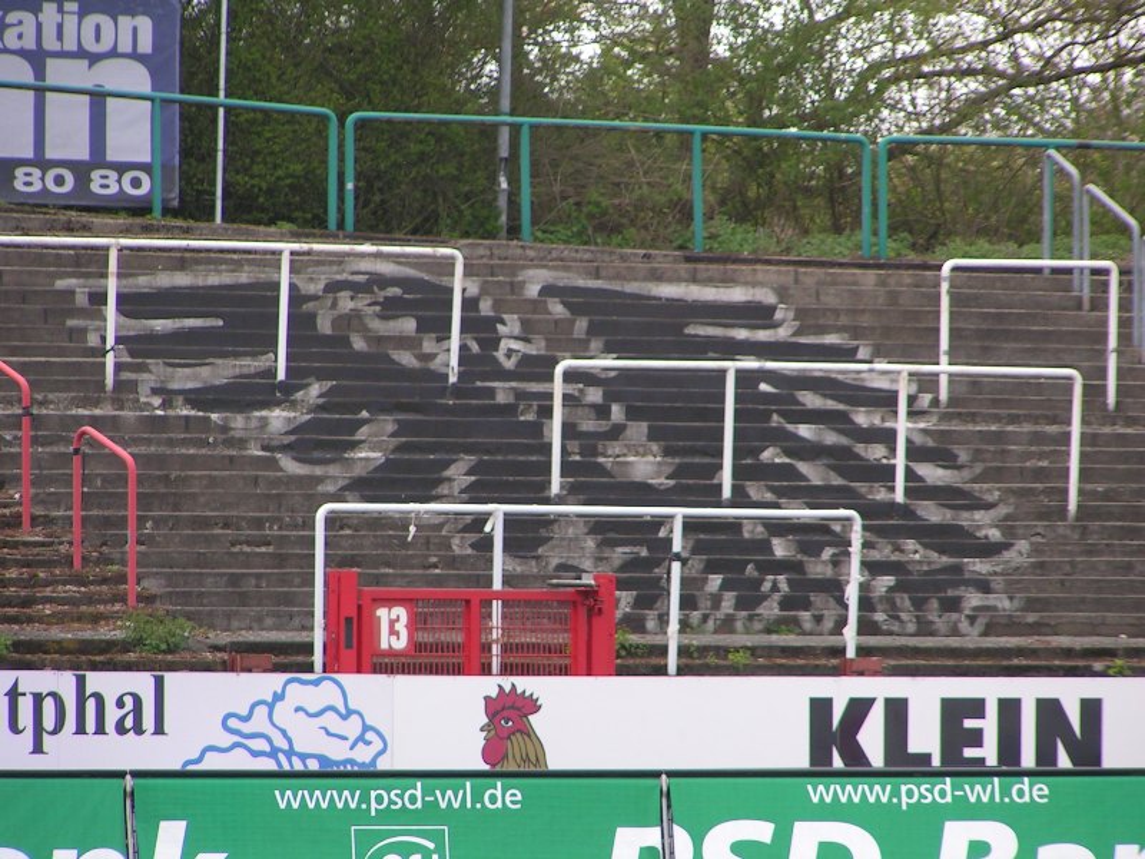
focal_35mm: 340
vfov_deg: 4.4
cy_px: 430
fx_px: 11246
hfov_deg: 5.8
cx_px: 572
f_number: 3.5
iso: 50
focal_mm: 52
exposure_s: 1/320
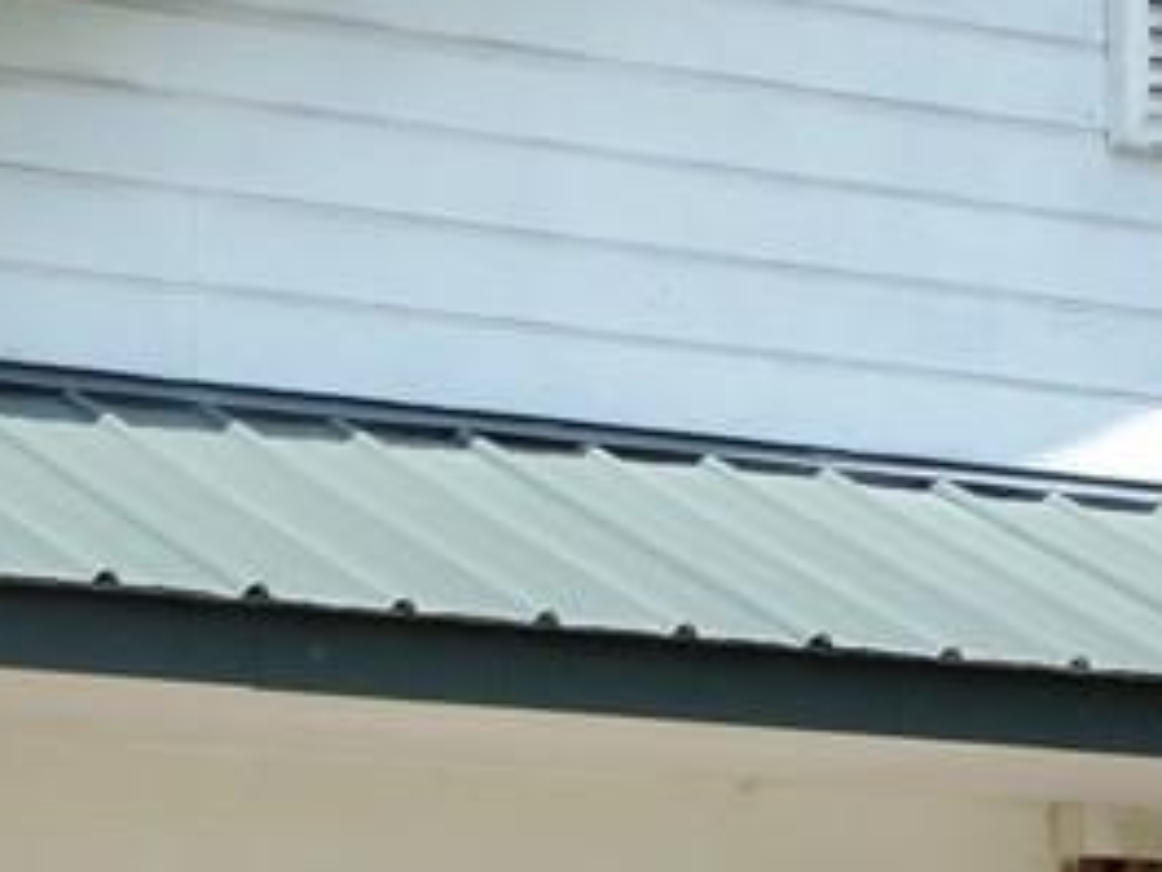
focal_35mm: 167
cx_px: -119
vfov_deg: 8.6
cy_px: 1436
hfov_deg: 11.7
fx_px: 5606
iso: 200
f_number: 3.4
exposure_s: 1/1250
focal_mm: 7.6
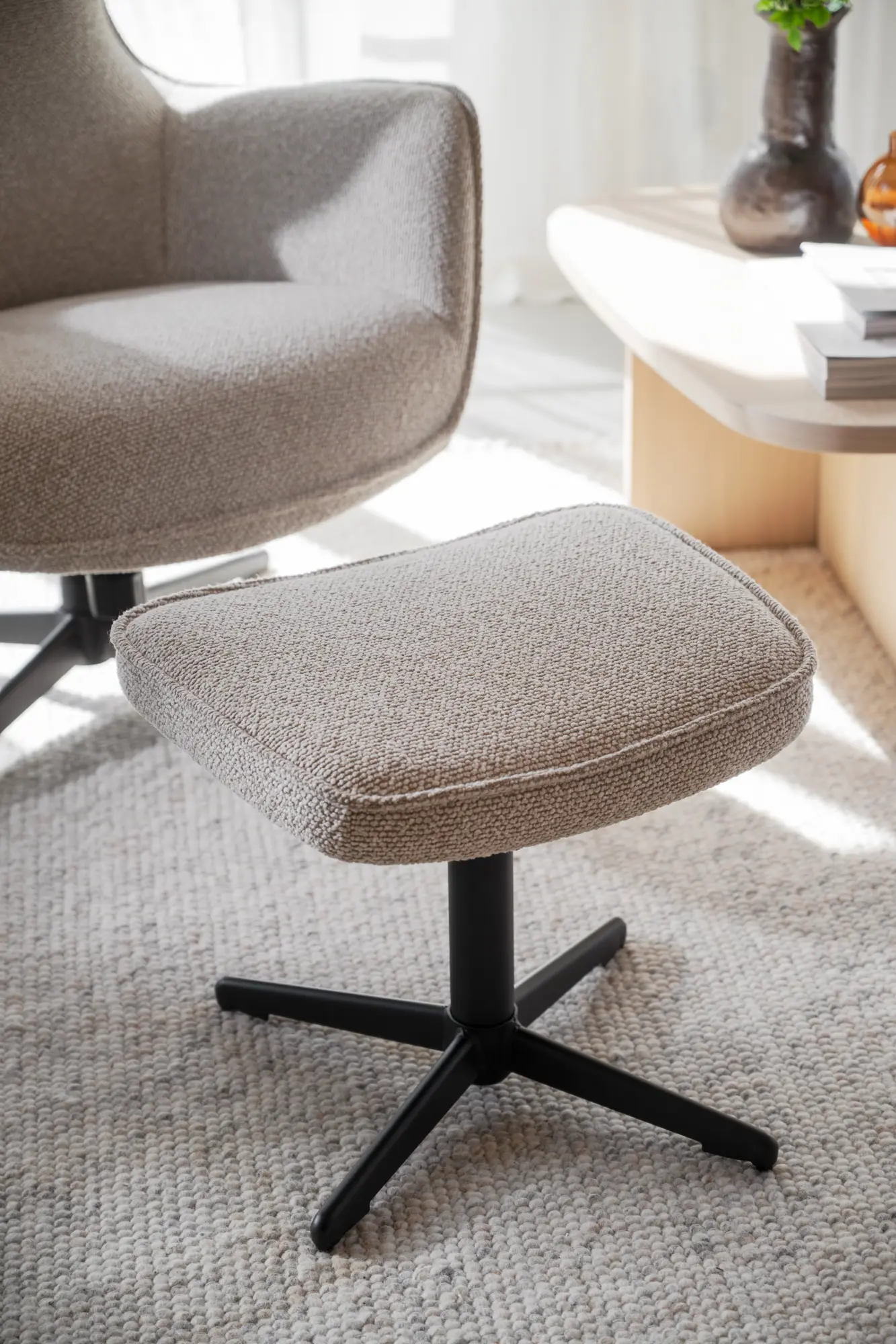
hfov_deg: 19.5
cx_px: 448
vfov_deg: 28.8
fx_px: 2614
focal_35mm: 70
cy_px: 672
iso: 100
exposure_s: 1/160
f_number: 4
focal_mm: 70
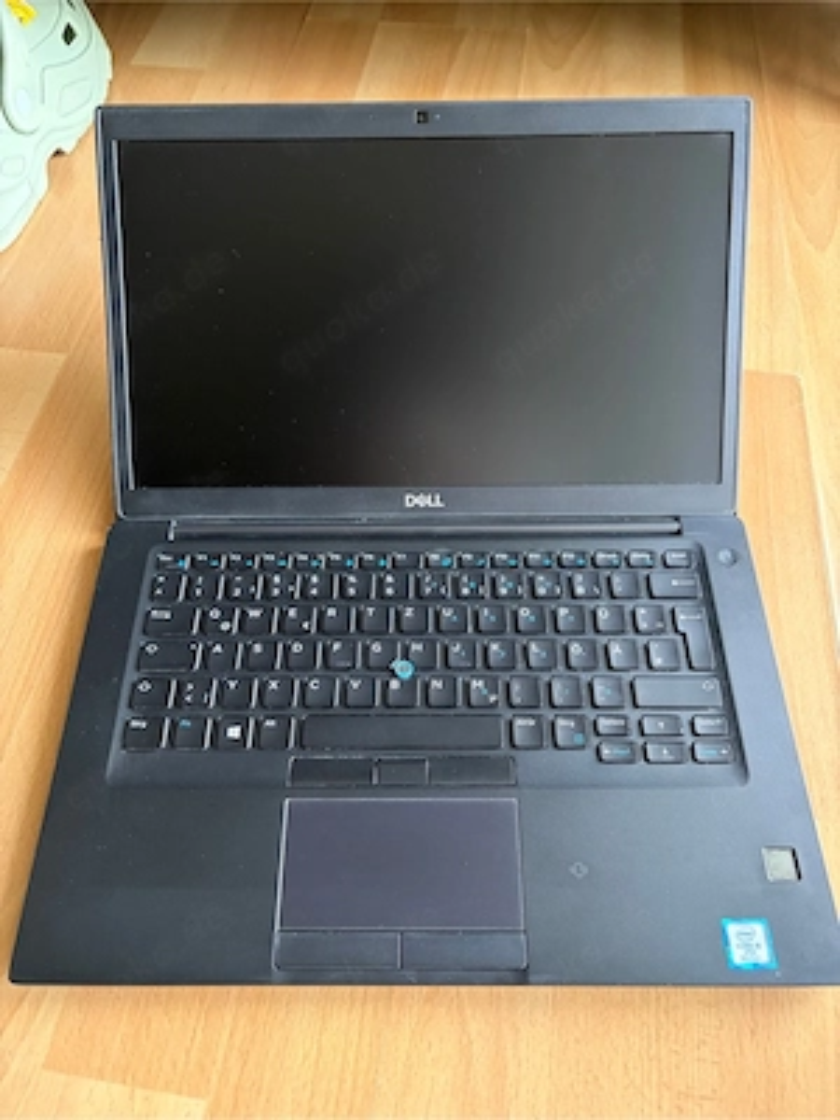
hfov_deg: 53.1
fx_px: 841
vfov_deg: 67.3
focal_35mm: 26
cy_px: 560
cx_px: 420
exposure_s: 1/56
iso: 500
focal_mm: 5.96
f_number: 1.6
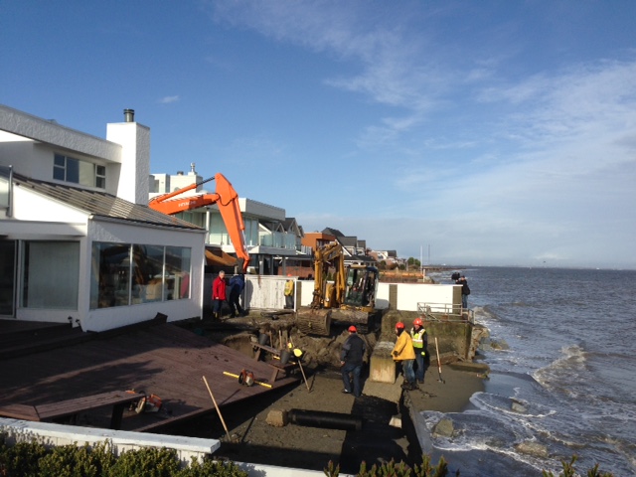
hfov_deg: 55.4
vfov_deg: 42.9
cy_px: 238
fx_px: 606
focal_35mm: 33
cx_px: 318
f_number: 2.4
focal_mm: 4.12
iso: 50
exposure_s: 1/2088
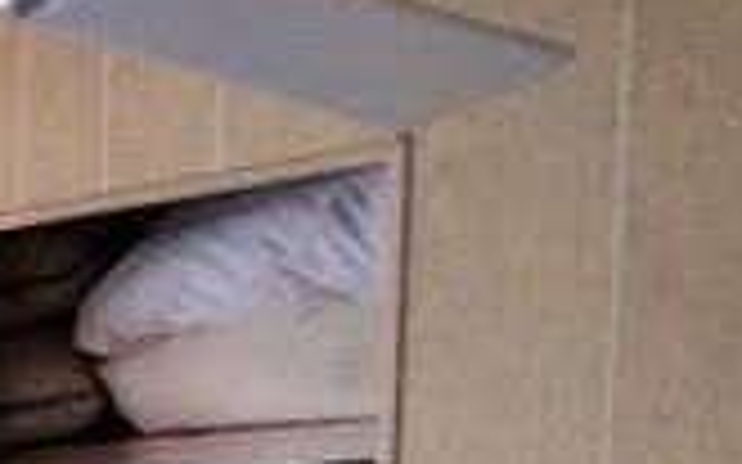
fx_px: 2123
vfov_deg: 11.5
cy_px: 847
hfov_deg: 13.0
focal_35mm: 105
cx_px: -1187
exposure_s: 1/60
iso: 218
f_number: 2.2
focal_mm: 1.66
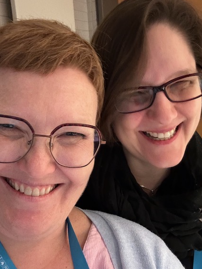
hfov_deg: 41.8
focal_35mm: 34
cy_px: 133
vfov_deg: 53.9
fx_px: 264
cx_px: 91
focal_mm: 2.69
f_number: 1.9
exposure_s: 1/20
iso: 500
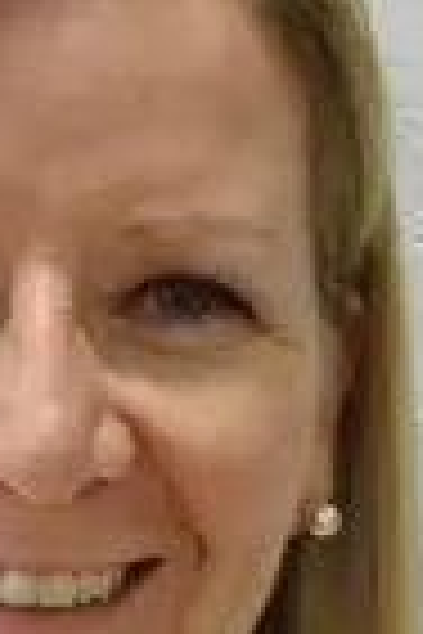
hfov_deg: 9.2
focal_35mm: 148
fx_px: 2608
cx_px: 27
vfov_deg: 13.7
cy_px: 607
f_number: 4.5
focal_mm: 8.51
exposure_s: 1/50
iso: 800
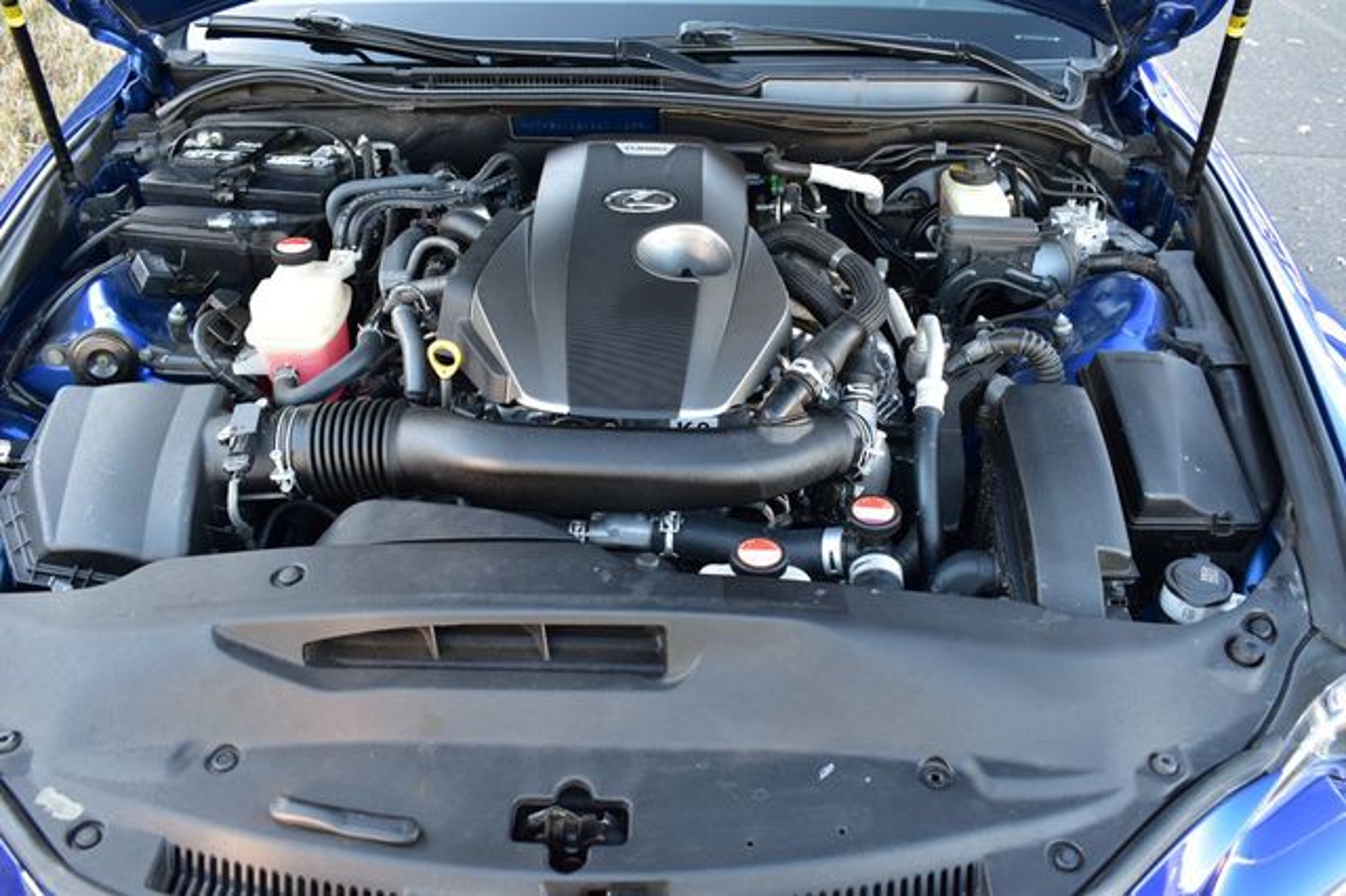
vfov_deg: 43.6
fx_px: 1121
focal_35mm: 30
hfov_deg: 62.0
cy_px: 448
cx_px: 673
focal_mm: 20
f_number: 7.1
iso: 400
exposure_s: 1/40
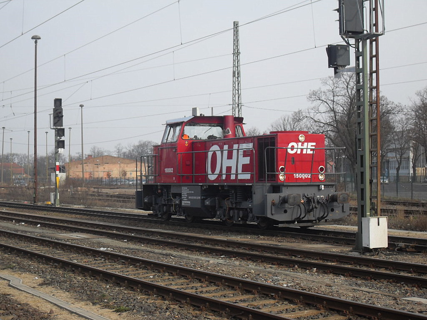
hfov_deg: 24.7
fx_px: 974
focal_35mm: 79
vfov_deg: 18.7
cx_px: 214
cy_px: 160
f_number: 4.4
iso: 80
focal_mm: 13.5
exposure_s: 1/350
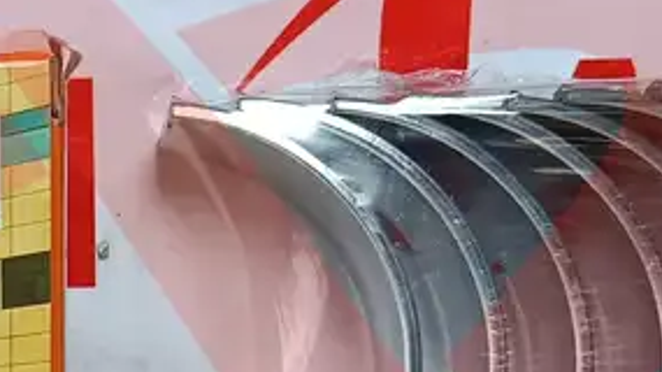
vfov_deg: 10.8
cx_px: -14
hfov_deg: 18.9
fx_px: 1930
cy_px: 467
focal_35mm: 110
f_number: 1.7
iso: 58
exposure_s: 1/100
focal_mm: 5.24
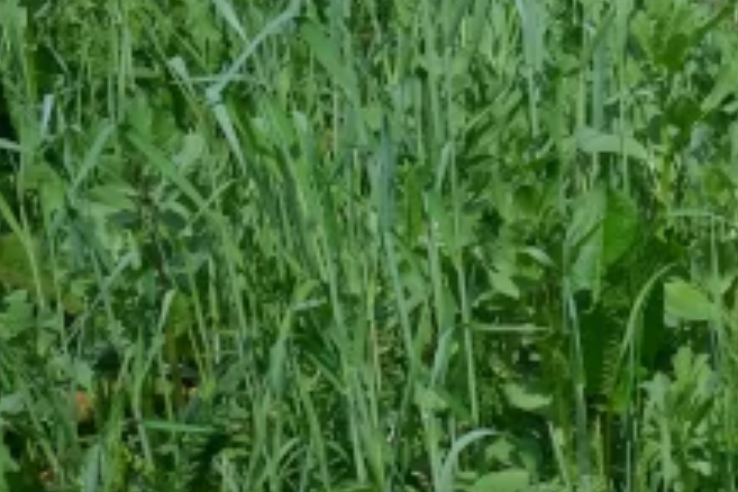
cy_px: -302
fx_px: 3095
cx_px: 1506
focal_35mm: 151
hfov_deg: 12.0
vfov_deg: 8.8
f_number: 8
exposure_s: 1/850
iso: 320
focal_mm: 22.3
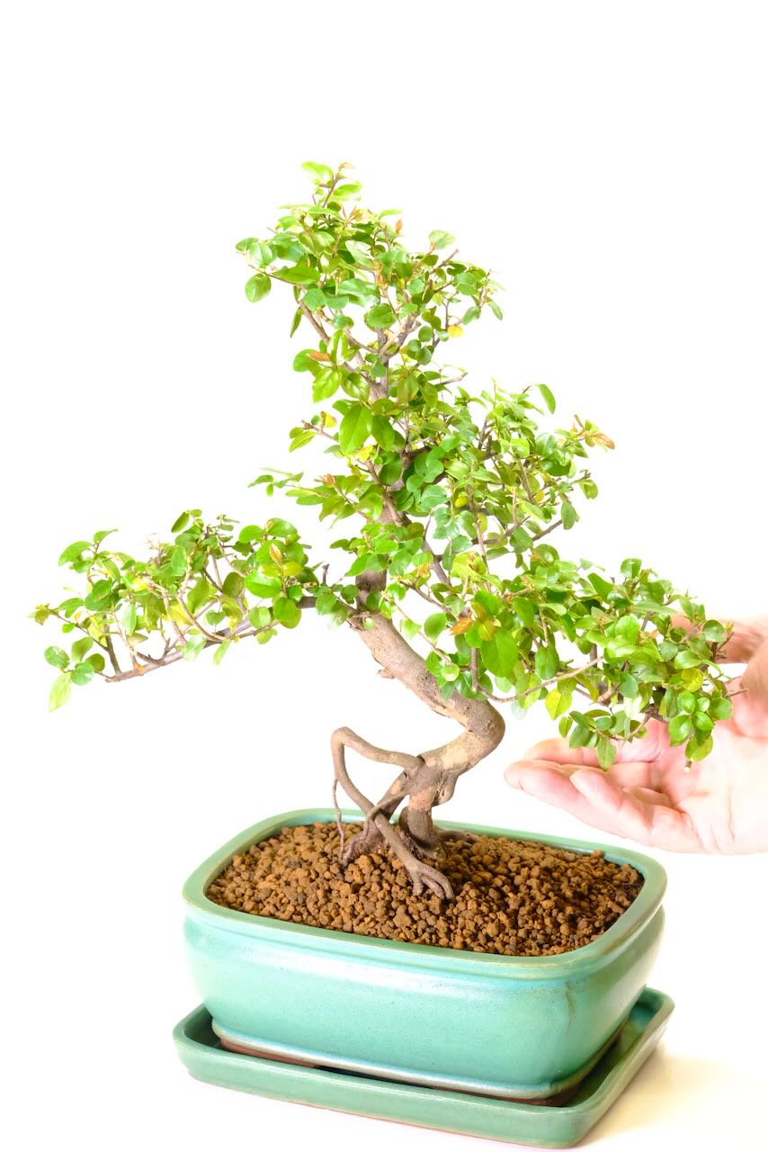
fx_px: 2526
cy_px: 576
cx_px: 384
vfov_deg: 25.7
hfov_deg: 17.3
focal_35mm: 79
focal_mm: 52.4
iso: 3200
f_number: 9
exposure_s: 1/30
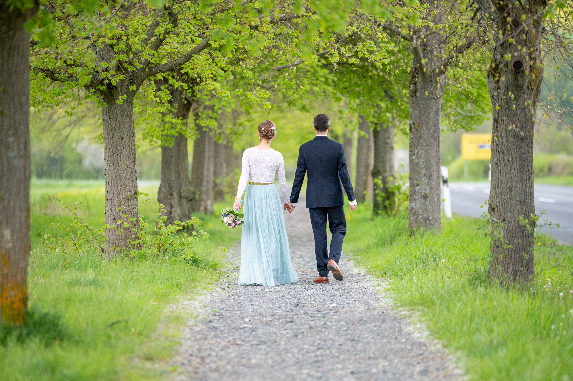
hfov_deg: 10.3
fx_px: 3181
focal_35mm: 200
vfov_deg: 6.9
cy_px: 190
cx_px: 286
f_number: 2.8
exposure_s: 1/2000
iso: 640
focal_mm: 200
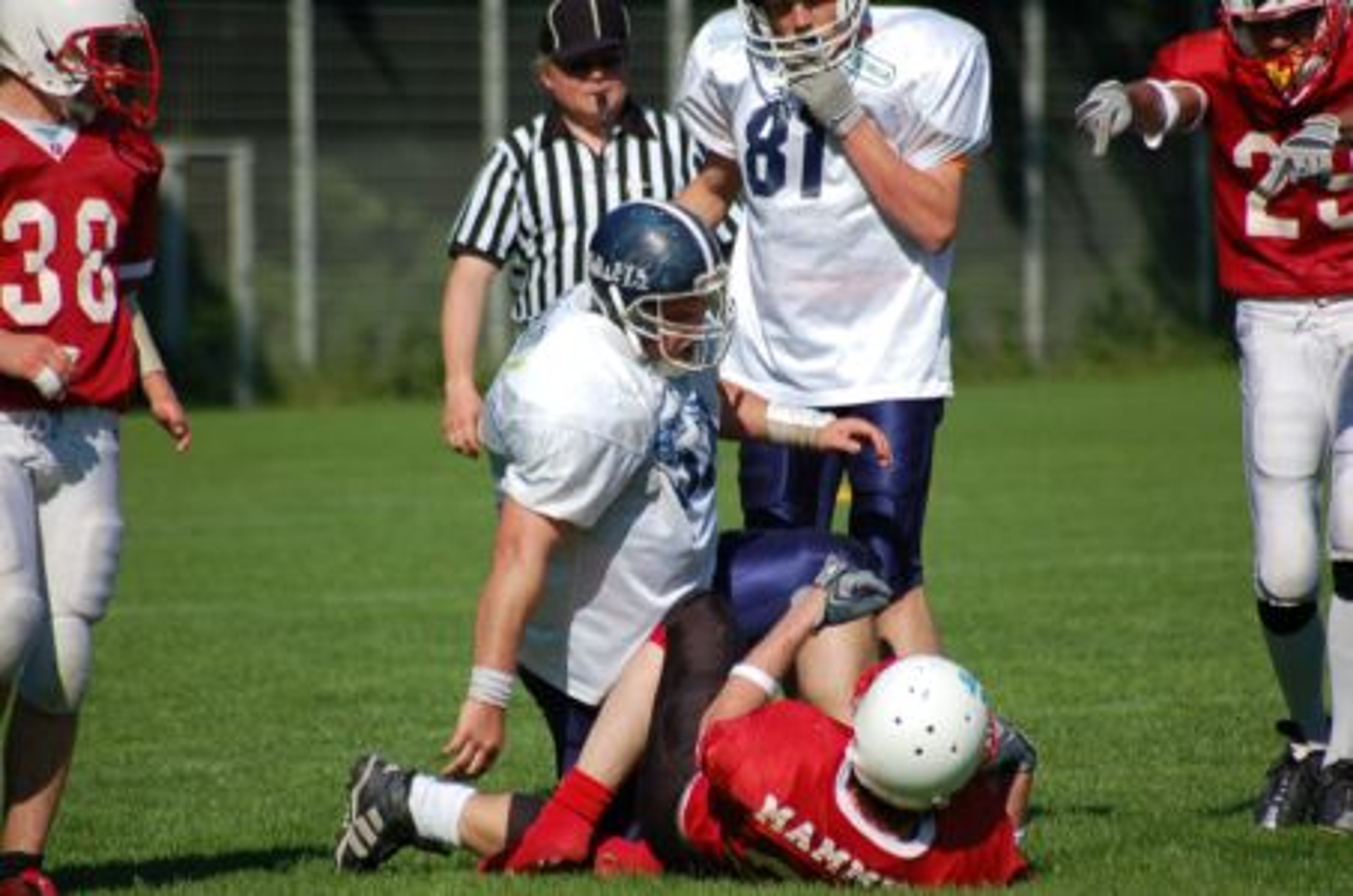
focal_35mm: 360
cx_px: 676
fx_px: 13501
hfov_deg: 5.7
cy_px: 448
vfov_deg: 3.8
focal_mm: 240
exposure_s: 1/1250
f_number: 5.3
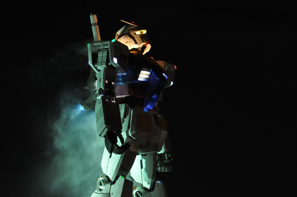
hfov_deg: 19.5
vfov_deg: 13.0
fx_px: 865
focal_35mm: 105
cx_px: 148
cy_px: 98
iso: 1600
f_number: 4.5
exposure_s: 1/40
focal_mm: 70
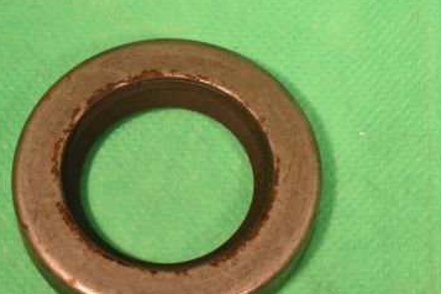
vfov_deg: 9.9
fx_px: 1701
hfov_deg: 14.8
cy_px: 170
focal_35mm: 139
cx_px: 177
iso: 2800
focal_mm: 55
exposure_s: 1/100
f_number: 16
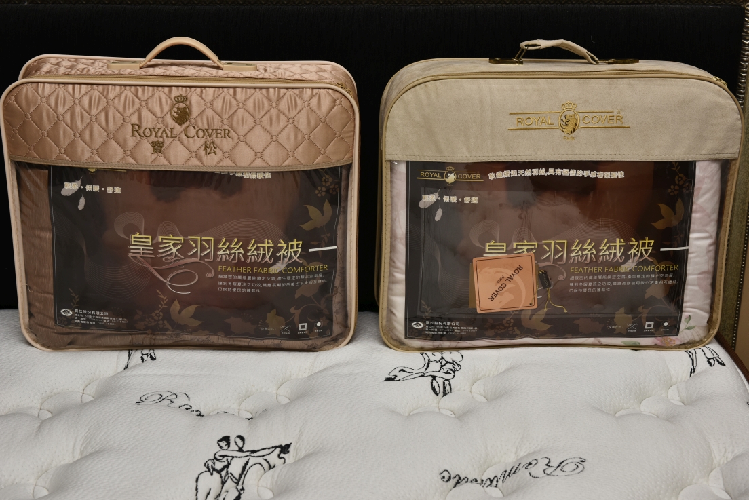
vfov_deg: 24.2
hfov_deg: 35.6
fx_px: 1166
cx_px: 374
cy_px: 250
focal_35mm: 56
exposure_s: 1/125
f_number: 8
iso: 450
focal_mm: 56
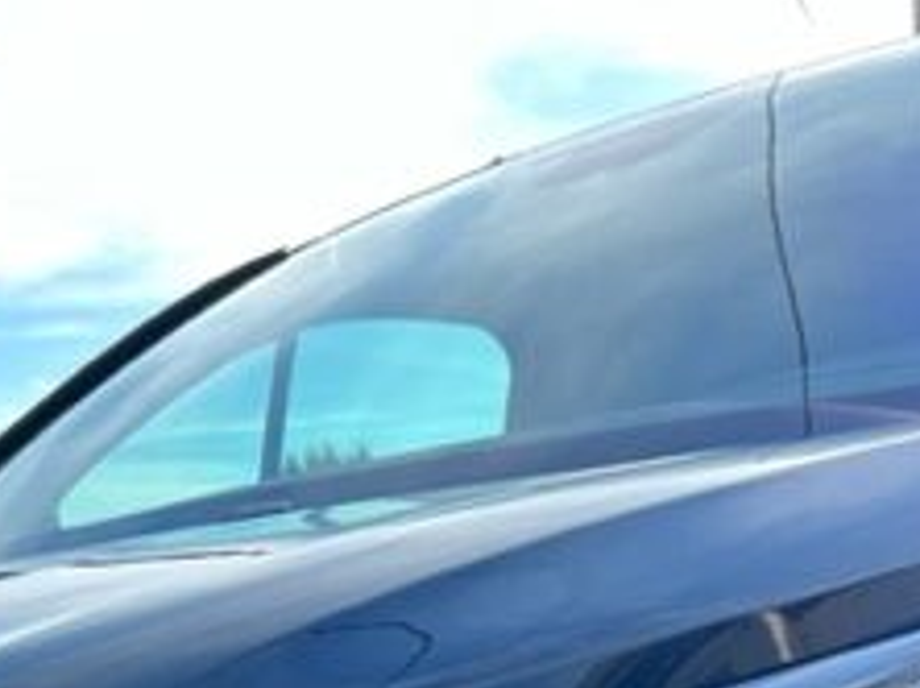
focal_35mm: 75
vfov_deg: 18.0
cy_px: 962
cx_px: 804
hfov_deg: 25.3
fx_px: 1991
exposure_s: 1/1196
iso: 50
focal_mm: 5.7
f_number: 1.5
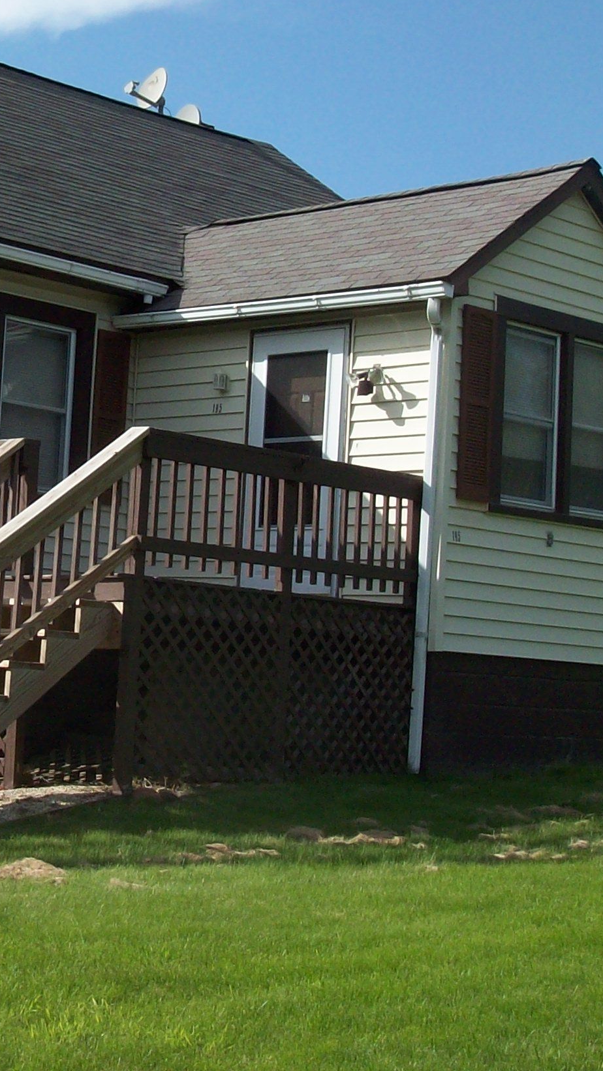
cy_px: 444
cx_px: 6
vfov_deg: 28.5
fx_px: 2103
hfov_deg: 16.0
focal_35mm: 74
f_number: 5.5
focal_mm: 5.7
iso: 64
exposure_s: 1/310
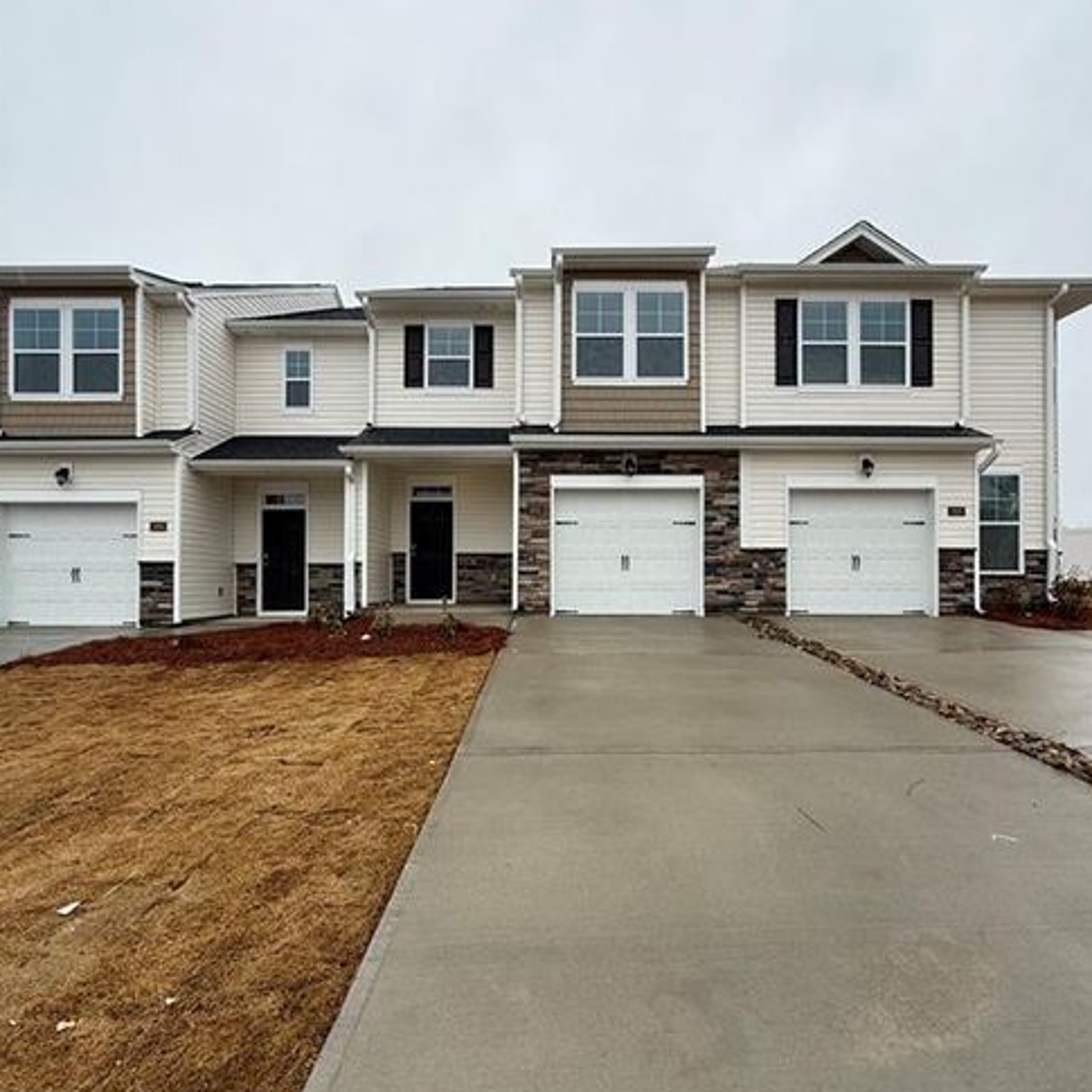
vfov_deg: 83.9
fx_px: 607
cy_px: 578
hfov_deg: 84.0
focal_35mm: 17
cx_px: 547
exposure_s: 1/421
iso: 50
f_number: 2.2
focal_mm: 2.22
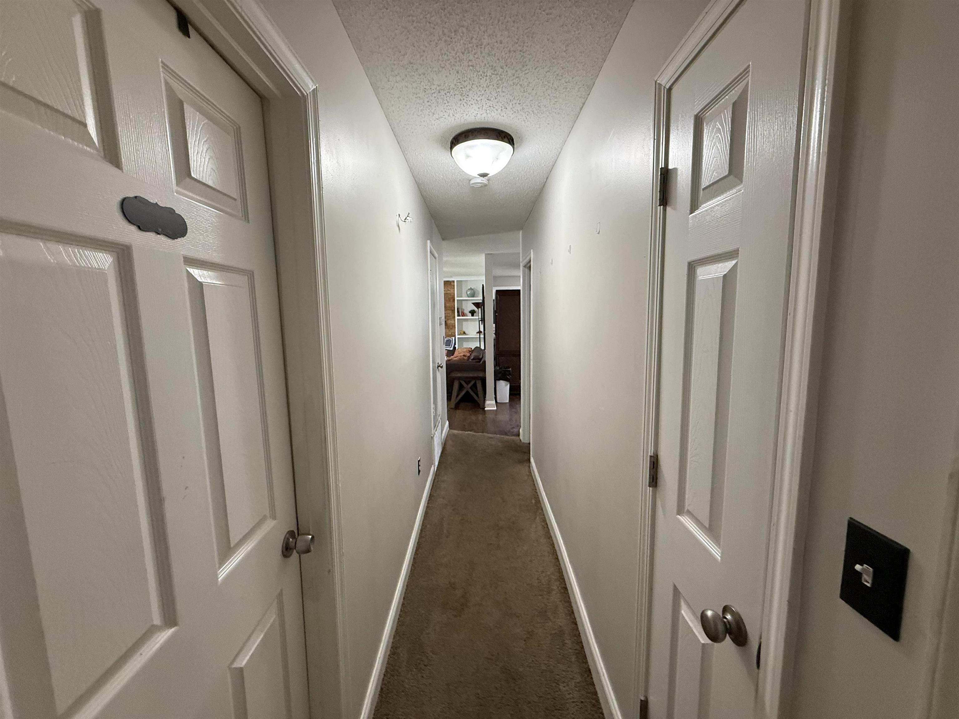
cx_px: 480
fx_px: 388
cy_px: 360
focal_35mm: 14
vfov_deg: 85.7
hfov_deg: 102.1
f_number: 2.2
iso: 500
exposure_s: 1/60
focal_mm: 2.22
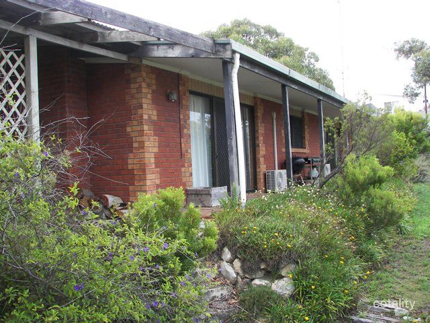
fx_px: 447
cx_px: 215
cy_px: 162
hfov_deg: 51.4
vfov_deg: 39.7
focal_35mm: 36
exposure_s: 1/125
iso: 50
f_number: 2.8
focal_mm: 6
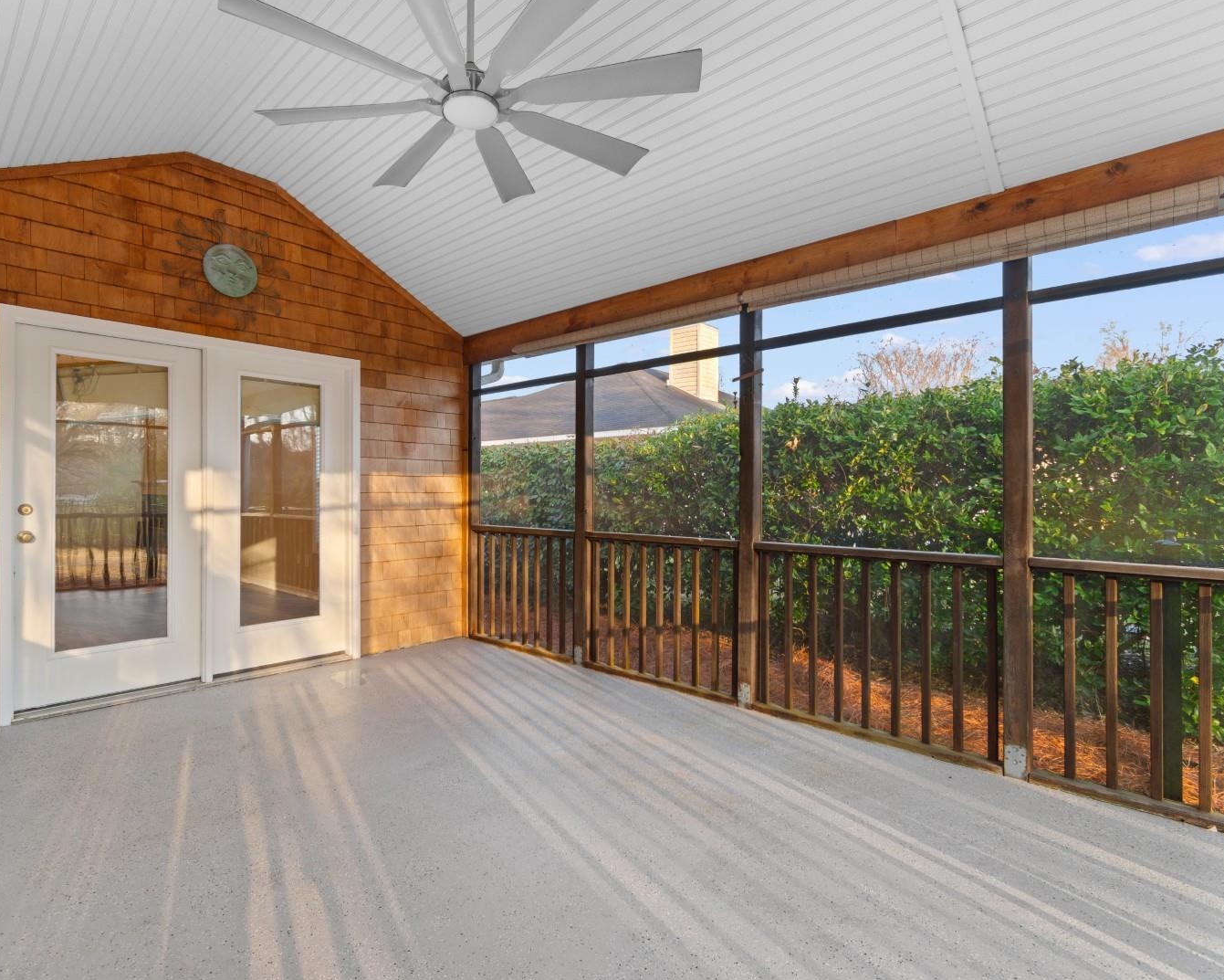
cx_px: 546
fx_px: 616
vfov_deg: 77.0
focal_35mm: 17
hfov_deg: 89.3
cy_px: 489
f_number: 4.5
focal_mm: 10
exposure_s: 1/13
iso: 100
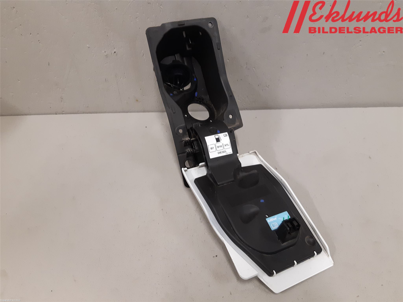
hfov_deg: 67.3
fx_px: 303
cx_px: 202
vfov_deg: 53.1
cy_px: 151
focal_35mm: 26
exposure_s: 1/60
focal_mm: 3.93
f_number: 1.7
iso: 160
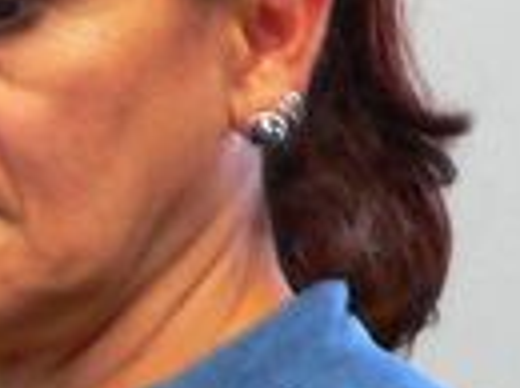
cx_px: -360
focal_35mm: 222
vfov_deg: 6.6
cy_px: 412
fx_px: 3329
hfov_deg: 8.6
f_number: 2.8
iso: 200
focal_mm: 7.4
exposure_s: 1/5
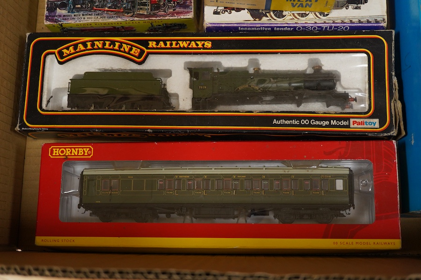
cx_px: 210
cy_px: 140
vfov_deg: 29.9
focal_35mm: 45
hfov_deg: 43.6
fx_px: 526
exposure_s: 1/160
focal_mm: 30
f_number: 3.5
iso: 1250
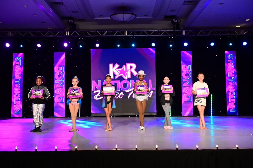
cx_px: 126
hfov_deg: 43.6
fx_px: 316
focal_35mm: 45
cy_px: 84
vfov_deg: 29.9
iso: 2500
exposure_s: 1/800
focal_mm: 45
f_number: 2.8
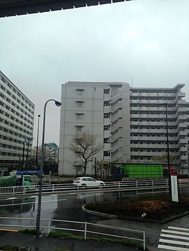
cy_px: 126
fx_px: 240
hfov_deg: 42.9
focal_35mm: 33
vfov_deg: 55.4
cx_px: 94
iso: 50
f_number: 2.4
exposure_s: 1/398
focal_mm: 4.12
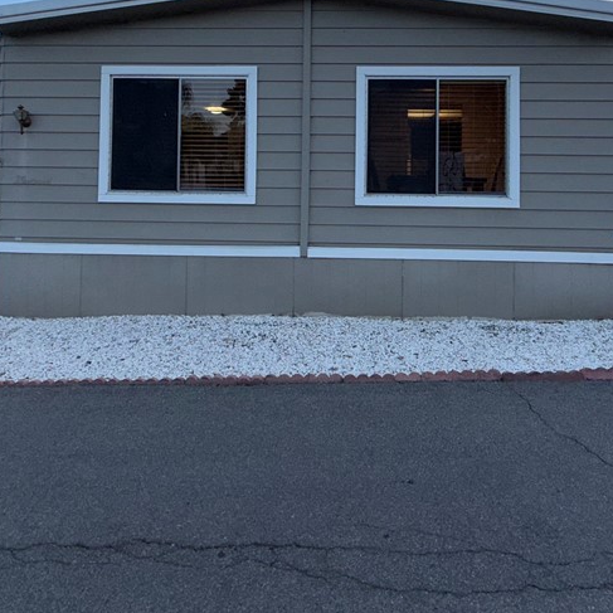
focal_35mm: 26
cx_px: 335
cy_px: 175
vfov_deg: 58.6
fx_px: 521
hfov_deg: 60.8
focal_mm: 2.22
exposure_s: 1/122
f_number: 2.2
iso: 25
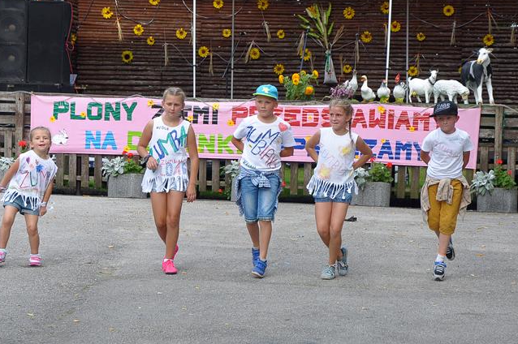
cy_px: 172
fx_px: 1437
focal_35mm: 100
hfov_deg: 20.4
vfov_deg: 13.7
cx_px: 337
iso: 640
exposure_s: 1/320
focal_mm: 50
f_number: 9
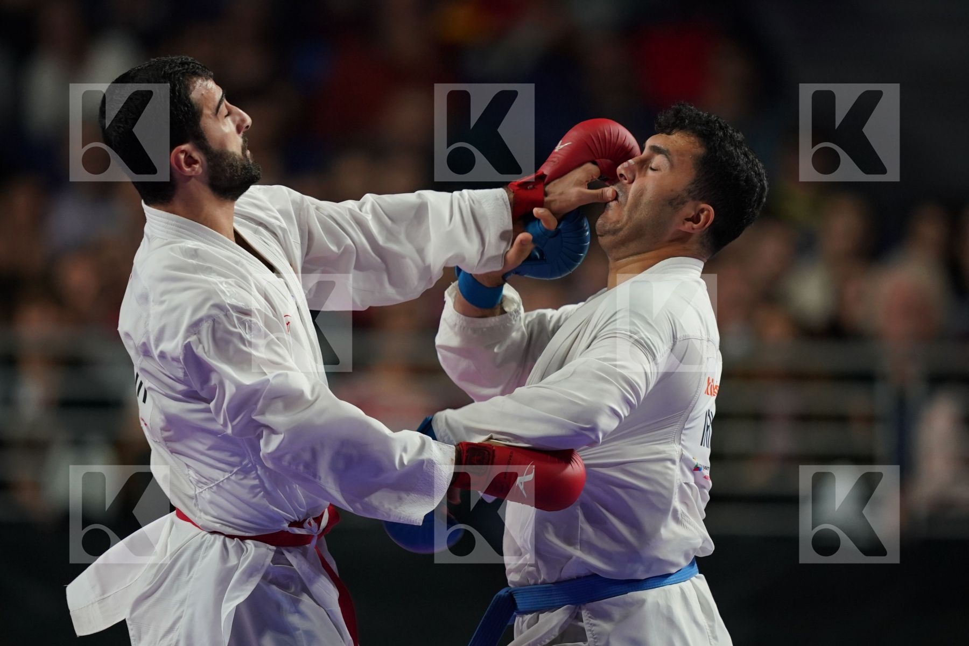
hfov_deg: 3.4
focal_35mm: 600
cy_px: 323
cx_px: 484
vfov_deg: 2.3
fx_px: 16149
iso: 1600
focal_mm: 400
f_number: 2.8
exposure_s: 1/1000
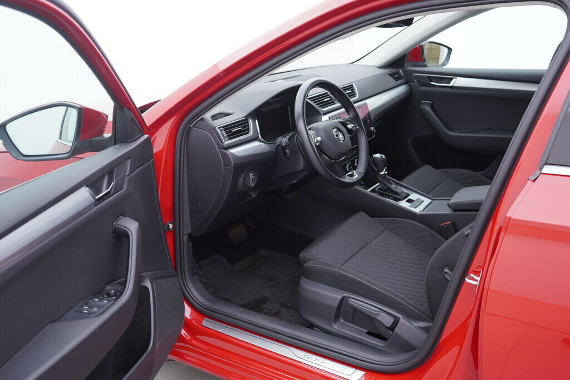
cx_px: 285
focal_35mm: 36
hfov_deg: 53.1
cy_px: 190
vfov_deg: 36.9
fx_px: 570
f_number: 2.8
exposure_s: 1/40
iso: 160
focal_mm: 24
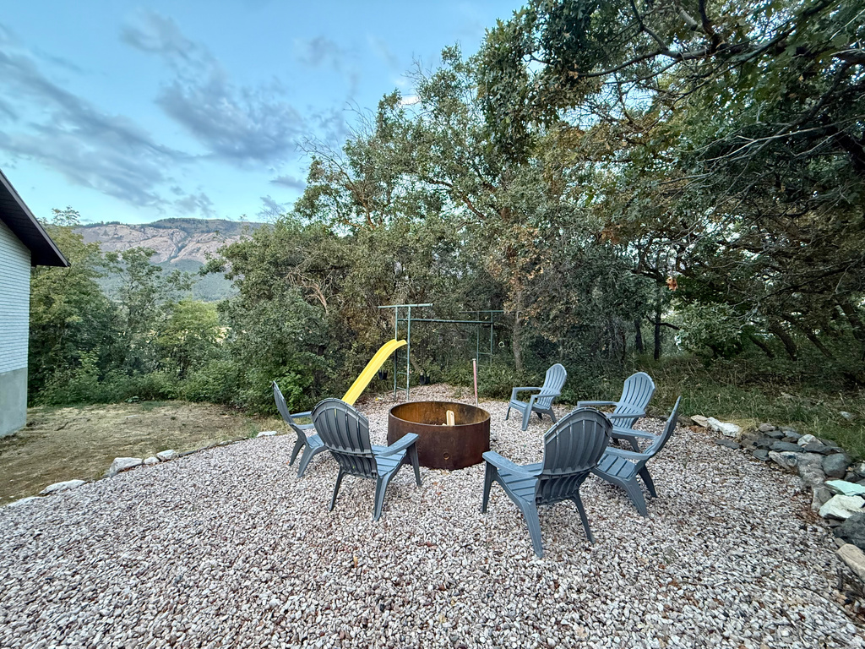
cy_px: 324
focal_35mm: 14
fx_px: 350
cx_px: 432
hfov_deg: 102.1
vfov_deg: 85.7
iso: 400
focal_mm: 2.22
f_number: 2.2
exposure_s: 1/60
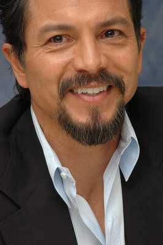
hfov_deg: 5.4
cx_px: 82
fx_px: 1735
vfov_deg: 8.1
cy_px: 122
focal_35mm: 255
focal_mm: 170
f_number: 7.1
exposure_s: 1/1000
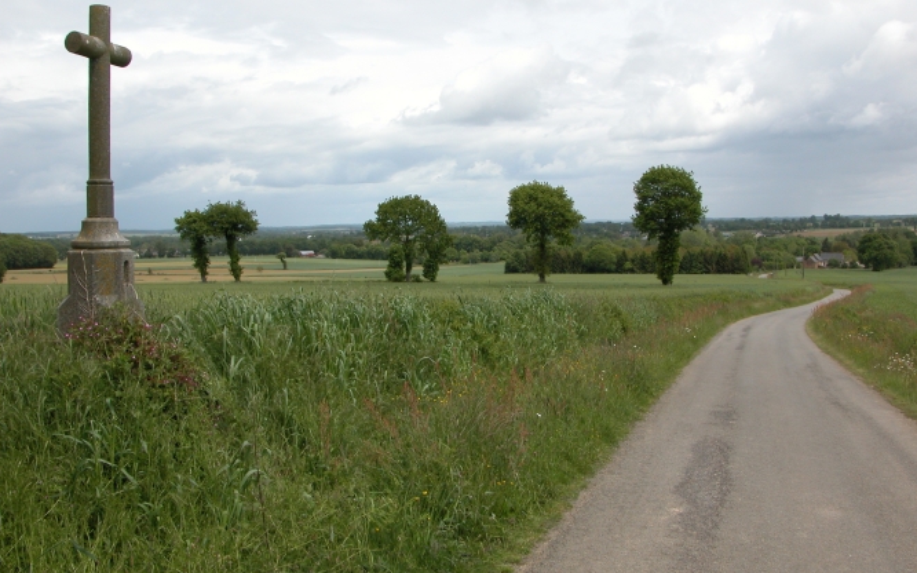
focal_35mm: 38
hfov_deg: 51.5
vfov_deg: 33.6
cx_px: 449
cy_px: 270
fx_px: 950
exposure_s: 1/554
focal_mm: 8.9
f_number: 5
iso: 100
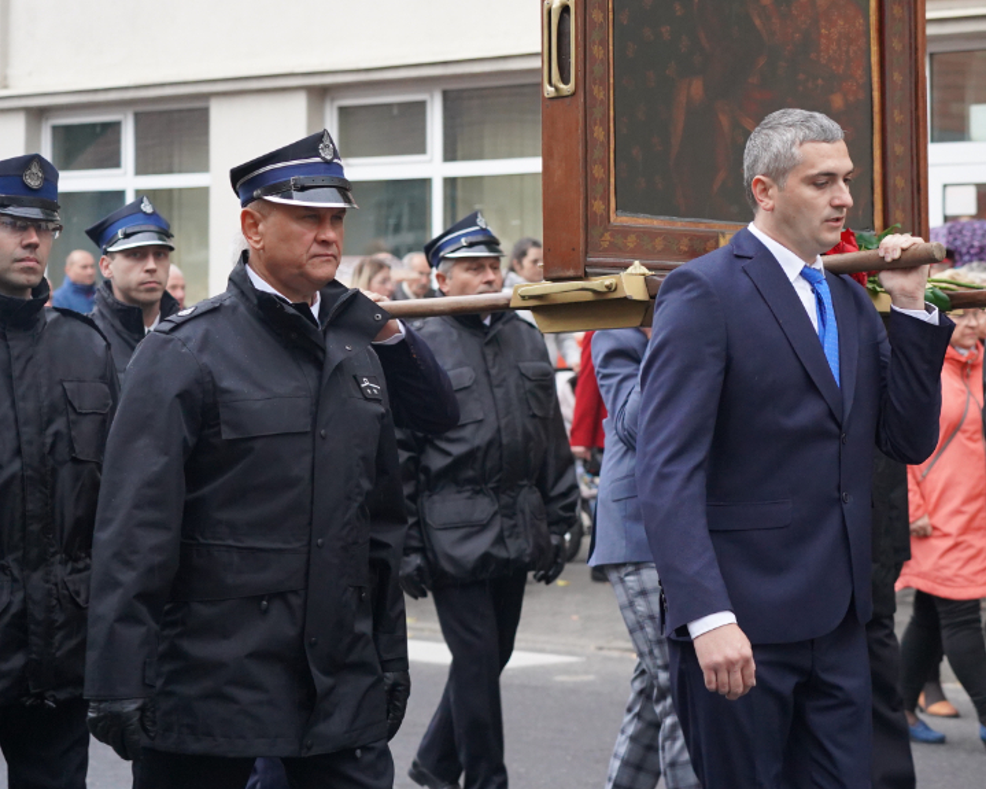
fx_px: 2772
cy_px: 253
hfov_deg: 19.9
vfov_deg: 16.1
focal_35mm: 95
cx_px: 812
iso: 3200
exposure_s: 1/160
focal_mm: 56
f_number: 4
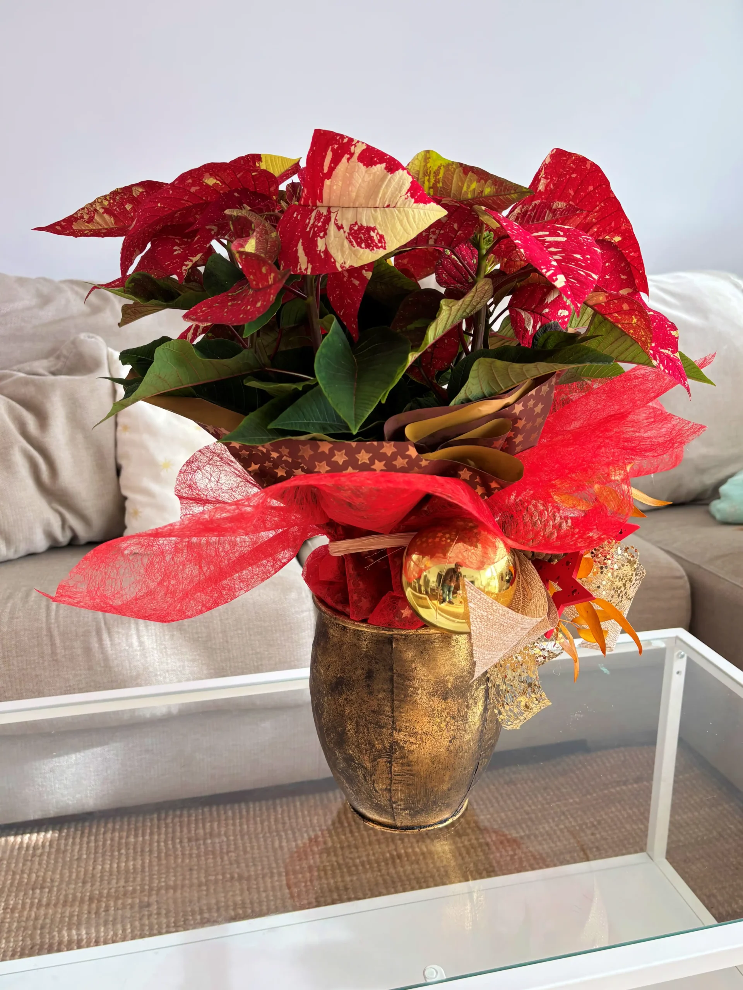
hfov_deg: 53.1
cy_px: 495
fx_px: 744
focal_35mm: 26
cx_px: 372
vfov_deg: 67.3
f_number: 1.6
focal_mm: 5.96
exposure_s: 1/139
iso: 40
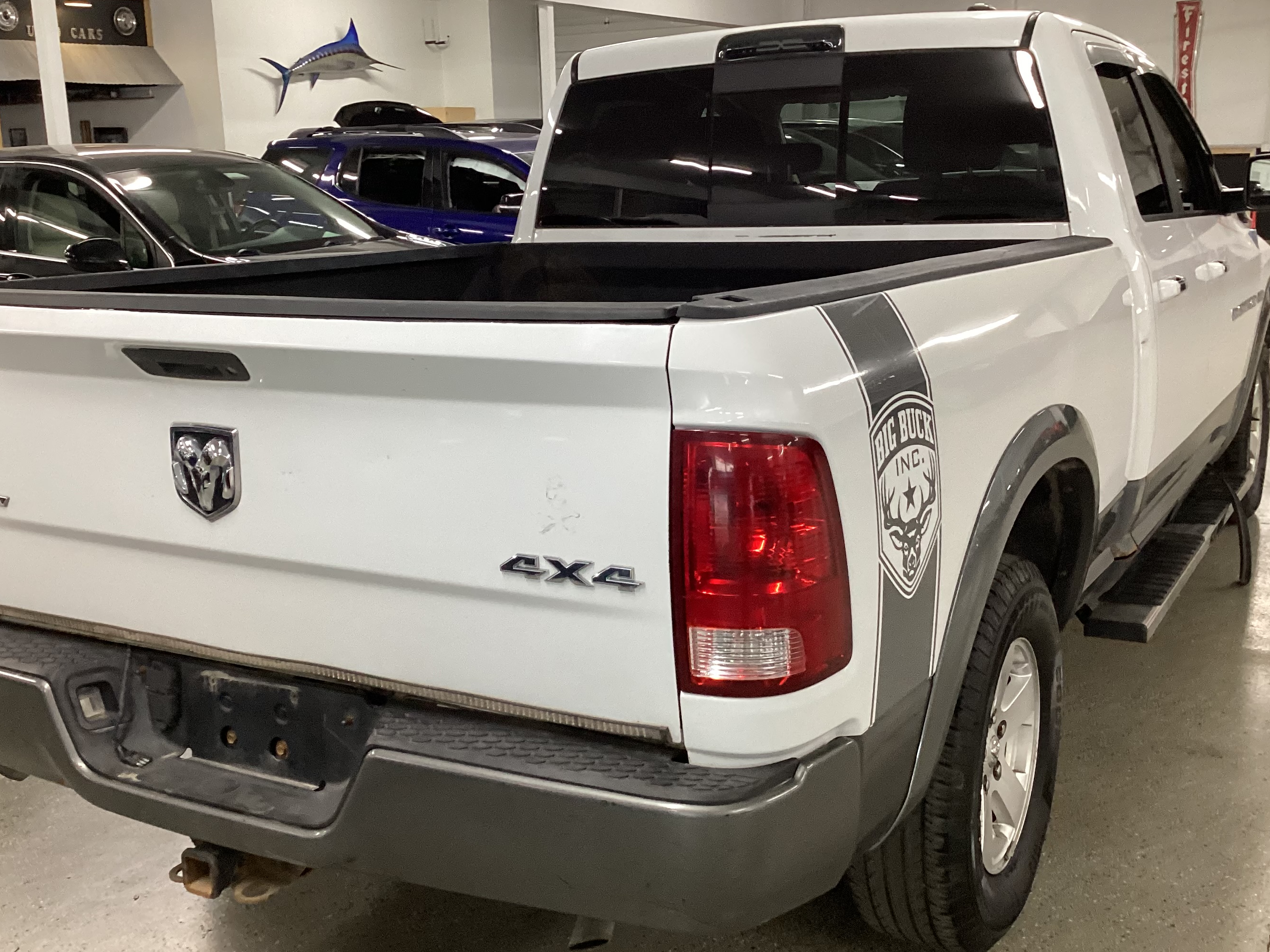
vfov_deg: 37.7
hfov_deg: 49.0
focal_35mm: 38
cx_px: 616
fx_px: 1394
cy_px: 475
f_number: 2.4
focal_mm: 3.3
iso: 200
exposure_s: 1/60
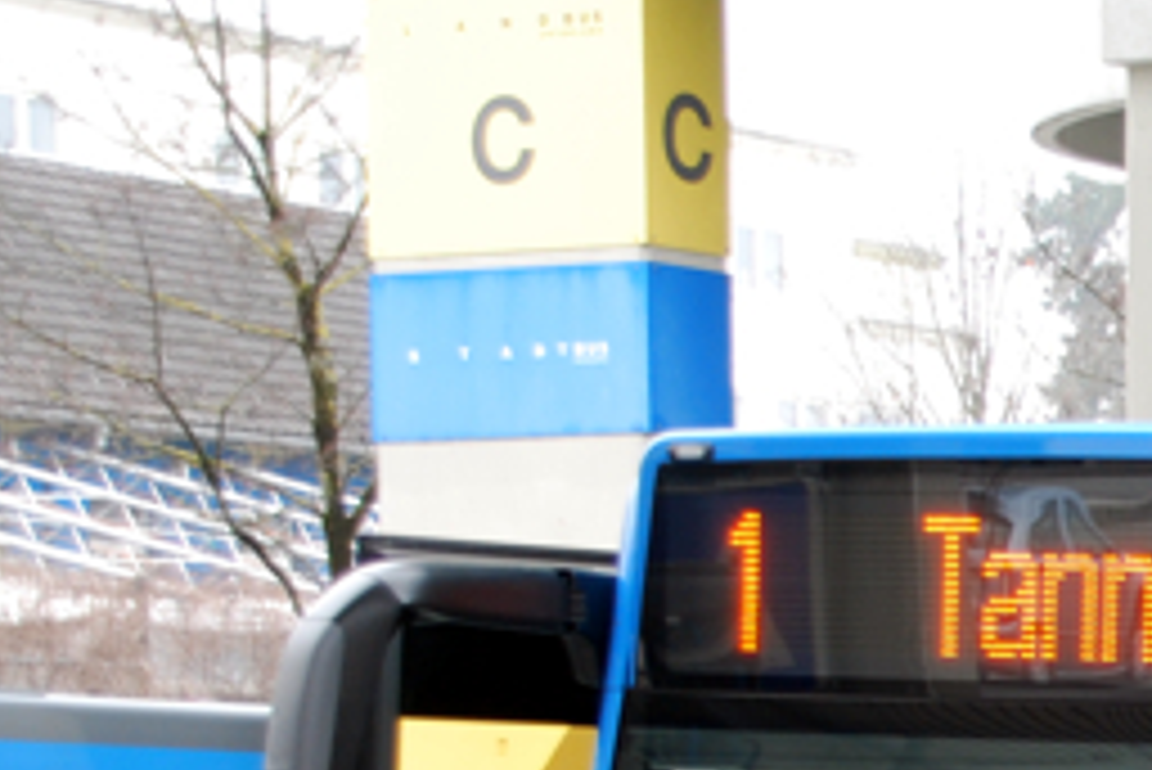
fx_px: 7012
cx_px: 1796
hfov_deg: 9.1
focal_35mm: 219
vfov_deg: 6.2
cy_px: 984
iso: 200
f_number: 4.8
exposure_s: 1/60
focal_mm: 44
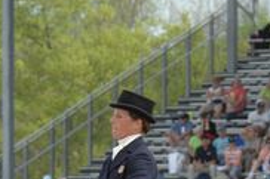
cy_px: 291
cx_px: 159
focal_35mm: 684
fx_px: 5125
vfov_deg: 2.0
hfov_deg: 3.0
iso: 200
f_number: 7.1
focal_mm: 130
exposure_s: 1/500
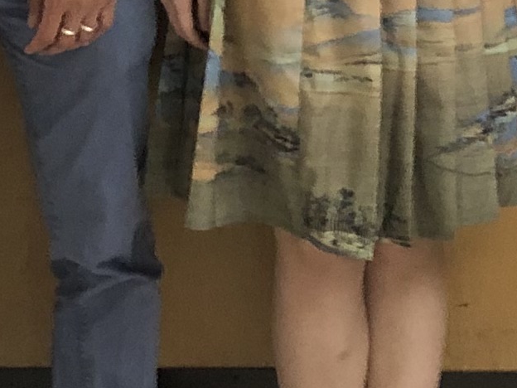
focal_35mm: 181
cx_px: 331
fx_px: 2703
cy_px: -446
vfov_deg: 7.8
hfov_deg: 10.9
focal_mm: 4
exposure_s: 1/15
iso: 80
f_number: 1.8
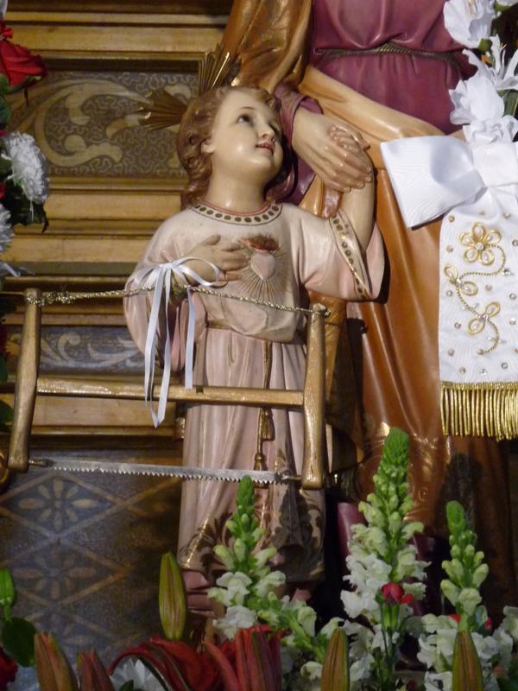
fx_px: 3911
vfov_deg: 10.1
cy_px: 346
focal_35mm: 196
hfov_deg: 7.6
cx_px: 259
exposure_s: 1/30
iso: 400
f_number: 3.6
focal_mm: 24.5
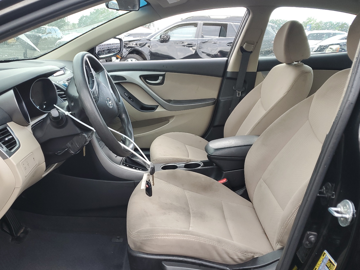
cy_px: 143
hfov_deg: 61.5
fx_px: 302
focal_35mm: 29
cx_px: 162
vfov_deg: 48.2
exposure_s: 1/120
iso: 59
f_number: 1.5
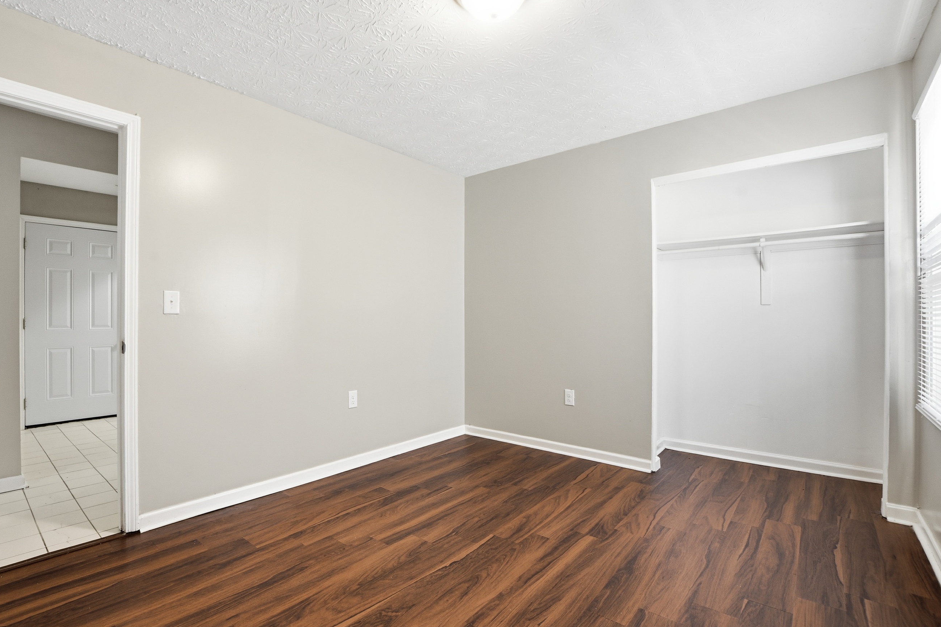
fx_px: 418
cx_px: 451
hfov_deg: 96.7
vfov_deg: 73.7
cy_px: 319
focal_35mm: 16
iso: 640
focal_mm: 10
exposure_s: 1/100
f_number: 8
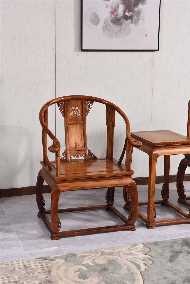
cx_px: 95
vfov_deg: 32.4
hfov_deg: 21.9
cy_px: 142
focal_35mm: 62
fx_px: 490
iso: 100
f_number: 13
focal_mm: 62
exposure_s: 1/125
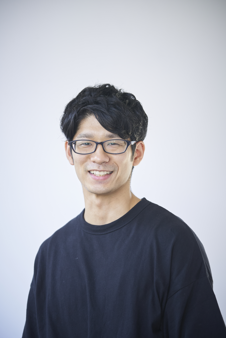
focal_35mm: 131
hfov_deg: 10.5
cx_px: 113
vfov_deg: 15.6
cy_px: 169
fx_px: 1232
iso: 800
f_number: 4
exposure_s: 1/100
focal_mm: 131
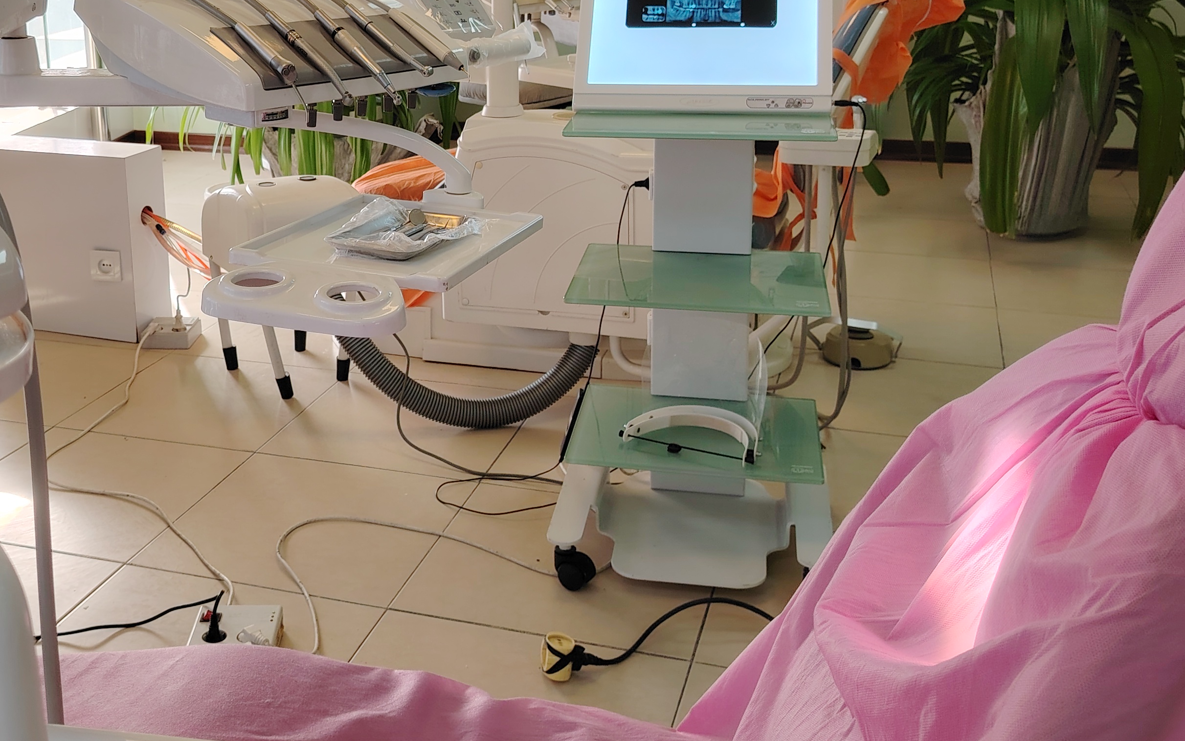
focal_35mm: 42
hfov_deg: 46.7
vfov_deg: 30.1
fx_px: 1356
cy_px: 195
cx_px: 430
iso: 110
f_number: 1.75
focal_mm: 5.25
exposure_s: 1/100
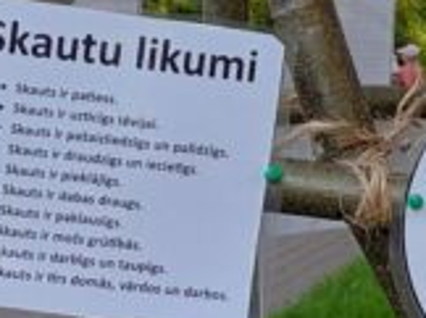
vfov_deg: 9.7
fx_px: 1868
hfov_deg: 12.8
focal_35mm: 152
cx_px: 450
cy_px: 55
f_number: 1.8
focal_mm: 5.23
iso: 25
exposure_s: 1/145
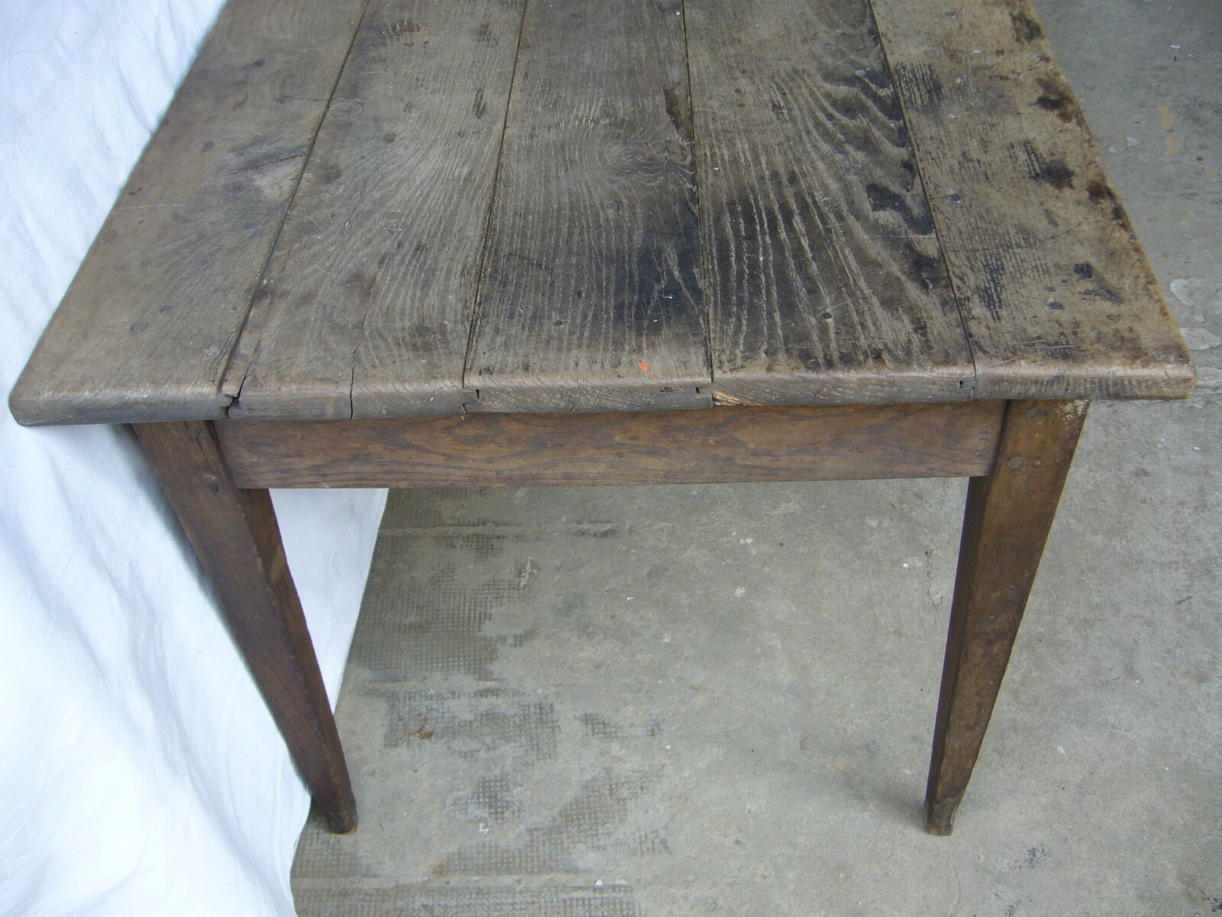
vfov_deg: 40.7
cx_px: 611
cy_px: 458
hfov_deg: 52.6
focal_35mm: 35
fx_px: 1236
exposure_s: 1/60
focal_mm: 5.8
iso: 80
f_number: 2.8
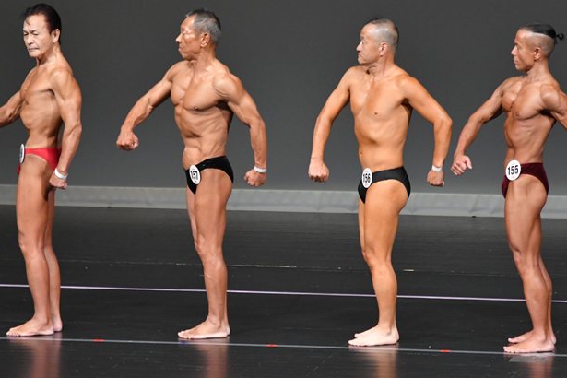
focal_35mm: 359
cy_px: 195
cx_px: 307
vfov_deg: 3.8
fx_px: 5654
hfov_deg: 5.7
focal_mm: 190
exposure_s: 1/400
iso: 4000
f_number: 5.6
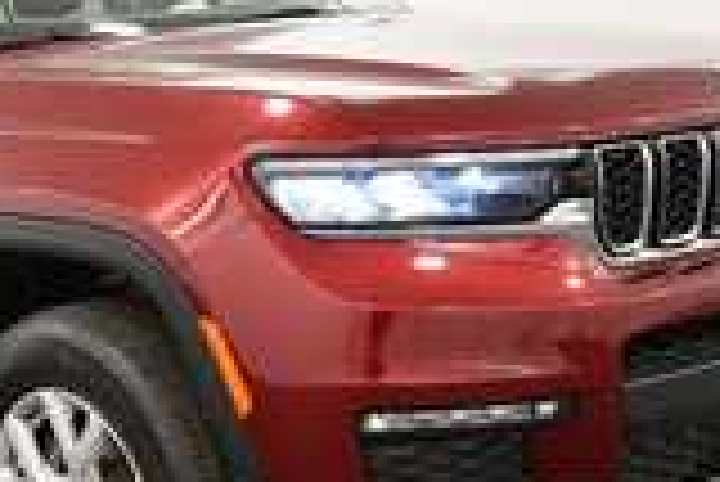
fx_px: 1501
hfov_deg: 26.7
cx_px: 198
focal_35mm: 75
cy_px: 264
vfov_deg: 18.2
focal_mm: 20
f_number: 5.6
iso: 1250
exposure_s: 1/125
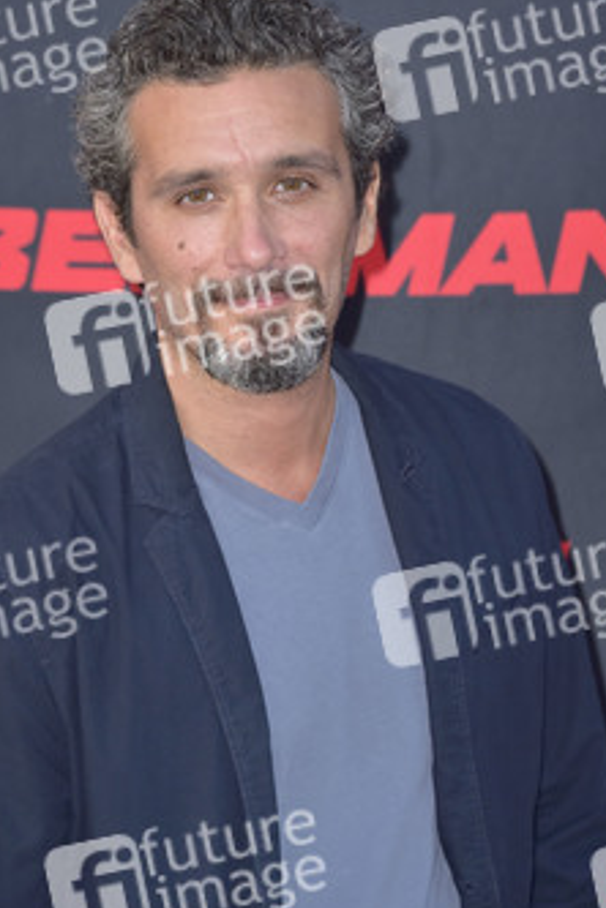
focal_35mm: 228
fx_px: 5757
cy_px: 466
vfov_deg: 9.0
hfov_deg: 6.0
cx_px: 266
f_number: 7.1
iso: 640
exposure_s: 1/250
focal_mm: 190
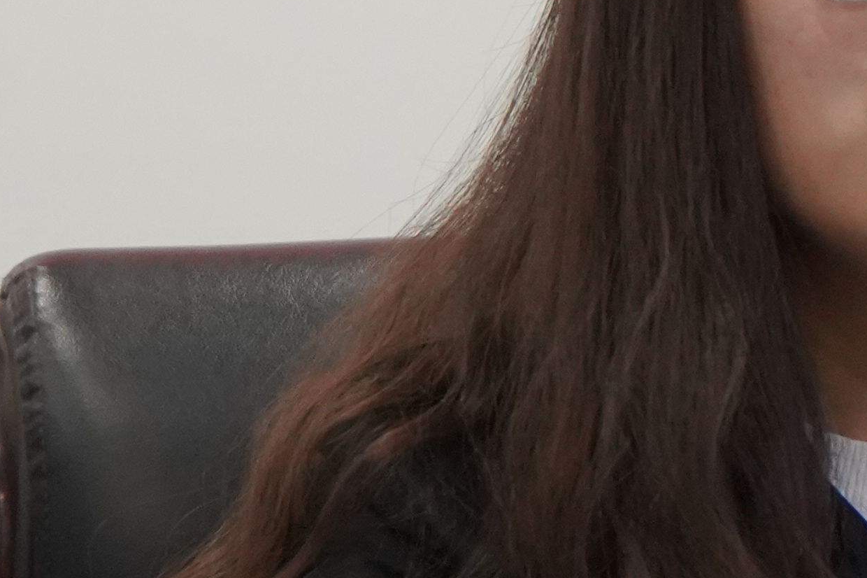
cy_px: -55
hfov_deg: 6.1
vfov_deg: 4.1
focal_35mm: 334
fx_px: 8041
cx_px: 915
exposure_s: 1/160
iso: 4000
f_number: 5.6
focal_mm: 69
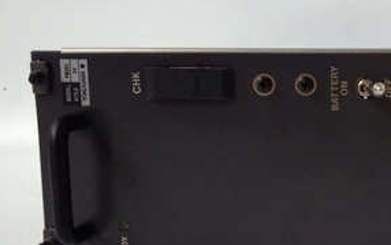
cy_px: 146
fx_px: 640
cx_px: 396
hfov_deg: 31.3
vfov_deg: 21.6
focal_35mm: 60
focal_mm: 3.79
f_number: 2
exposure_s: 1/33
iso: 617
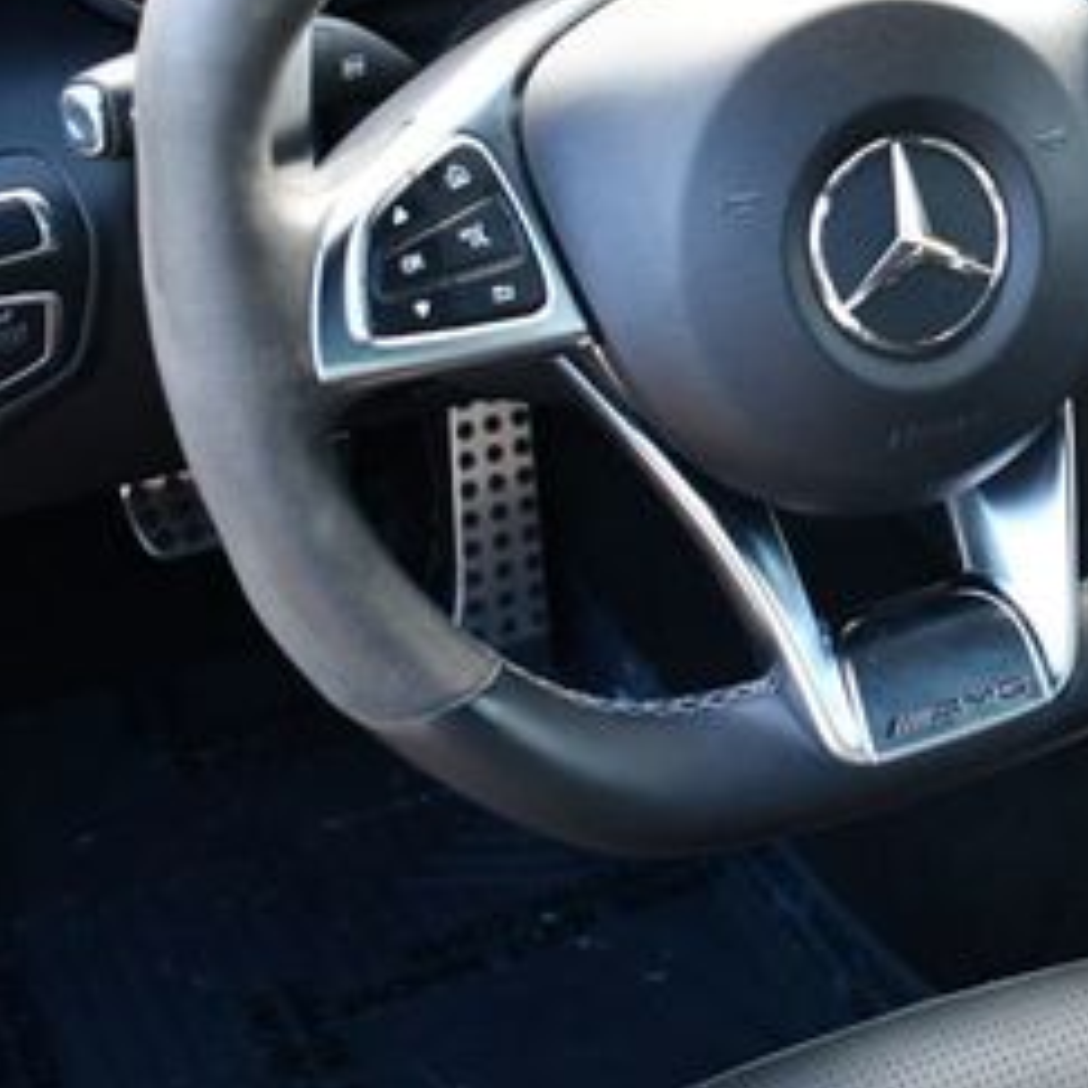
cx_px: 994
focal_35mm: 67
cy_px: 255
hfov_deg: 24.9
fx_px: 2382
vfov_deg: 25.4
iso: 800
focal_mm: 20
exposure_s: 1/160
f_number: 3.5
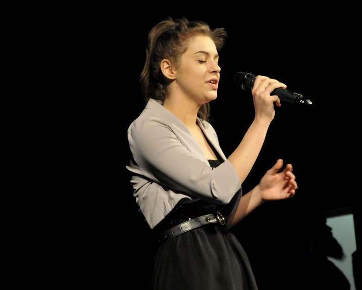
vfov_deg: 7.6
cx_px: 220
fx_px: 2193
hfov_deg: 9.4
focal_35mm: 205
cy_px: 162
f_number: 5.6
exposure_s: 1/30
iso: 1800
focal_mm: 105
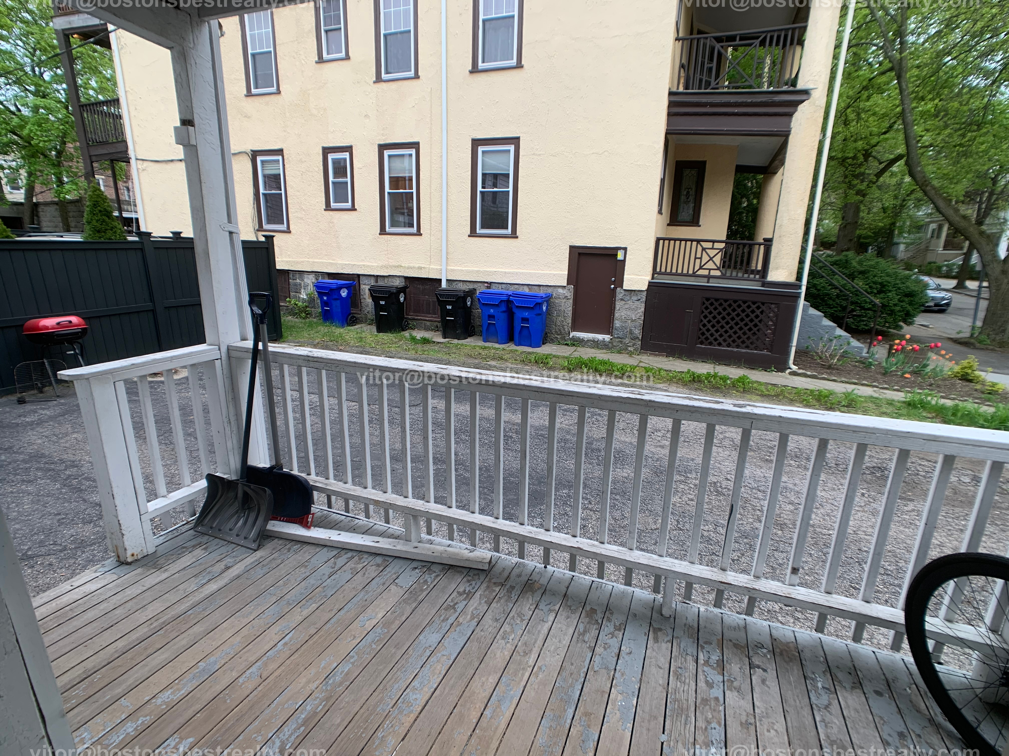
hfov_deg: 67.3
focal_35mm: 26
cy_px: 378
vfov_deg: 53.1
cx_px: 504
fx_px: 758
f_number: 1.8
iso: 32
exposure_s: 1/121
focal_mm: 4.25
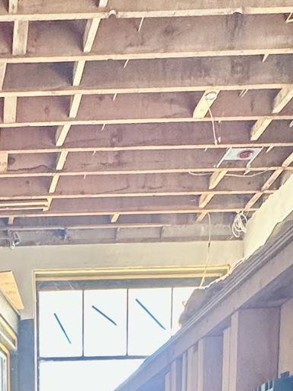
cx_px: -62
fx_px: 711
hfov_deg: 21.6
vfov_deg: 21.9
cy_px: 670
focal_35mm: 63
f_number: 2.2
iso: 250
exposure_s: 1/99
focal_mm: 2.22
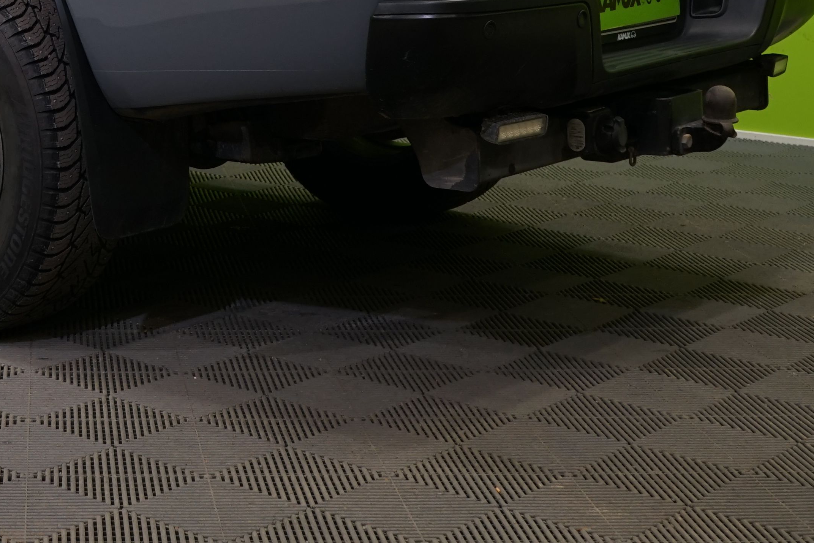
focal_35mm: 84
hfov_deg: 23.4
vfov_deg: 15.5
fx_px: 1899
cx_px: 48
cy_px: -162
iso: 500
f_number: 6.3
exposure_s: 1/30
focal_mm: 30
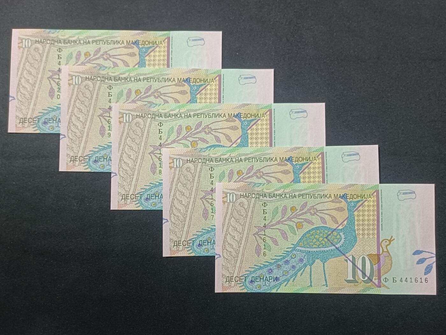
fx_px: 464
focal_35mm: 36
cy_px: 168
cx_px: 223
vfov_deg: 39.7
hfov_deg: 51.4
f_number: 1.8
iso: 1390
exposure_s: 1/30
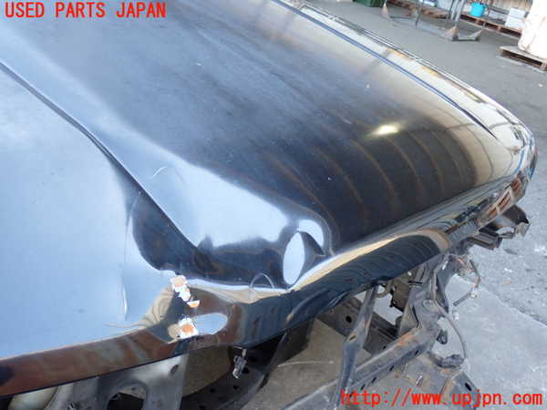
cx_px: 274
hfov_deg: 49.0
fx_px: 600
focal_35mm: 38
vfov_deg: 37.7
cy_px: 205
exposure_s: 1/40
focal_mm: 6.83
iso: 200
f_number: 2.7
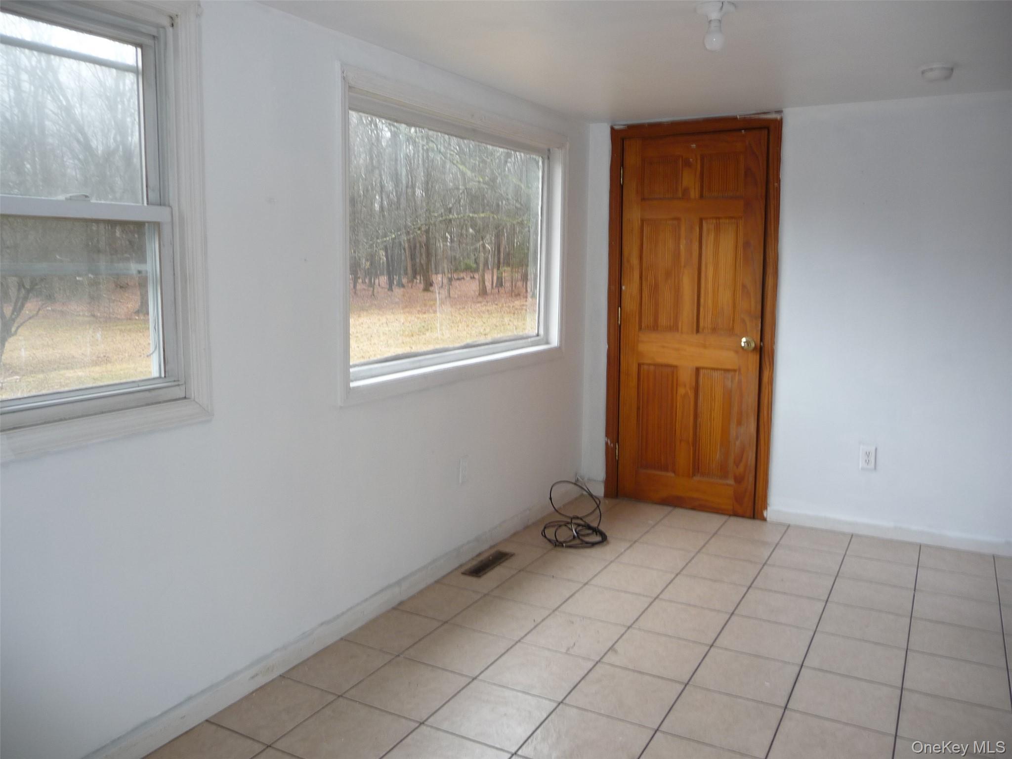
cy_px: 380
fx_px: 819
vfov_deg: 49.7
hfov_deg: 63.4
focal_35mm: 28
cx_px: 506
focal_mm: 4.7
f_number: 3.3
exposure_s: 1/40
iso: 100
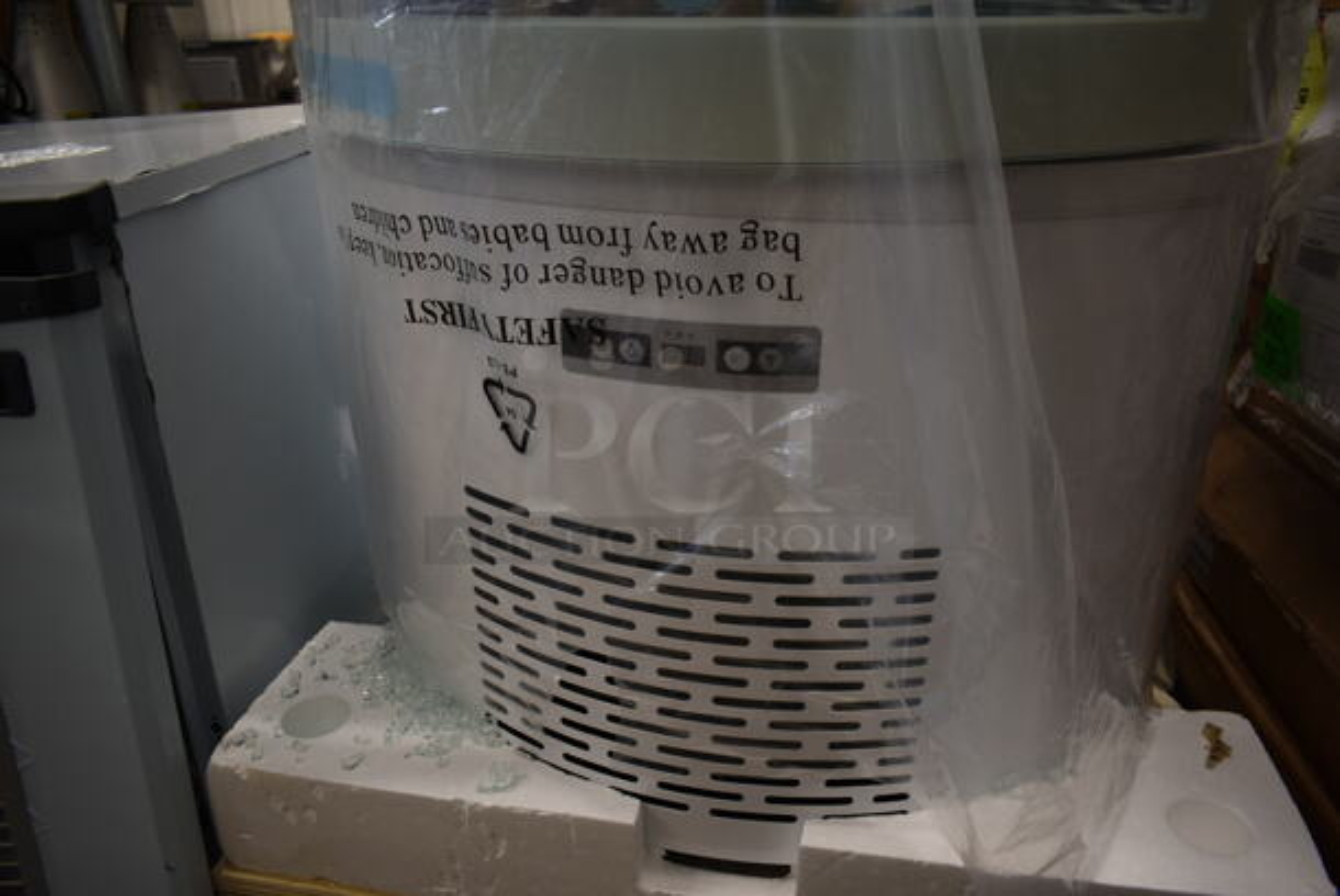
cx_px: 670
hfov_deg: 67.3
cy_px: 448
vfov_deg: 48.0
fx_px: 1006
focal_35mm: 27
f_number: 3.5
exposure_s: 1/30
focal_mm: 18
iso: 200
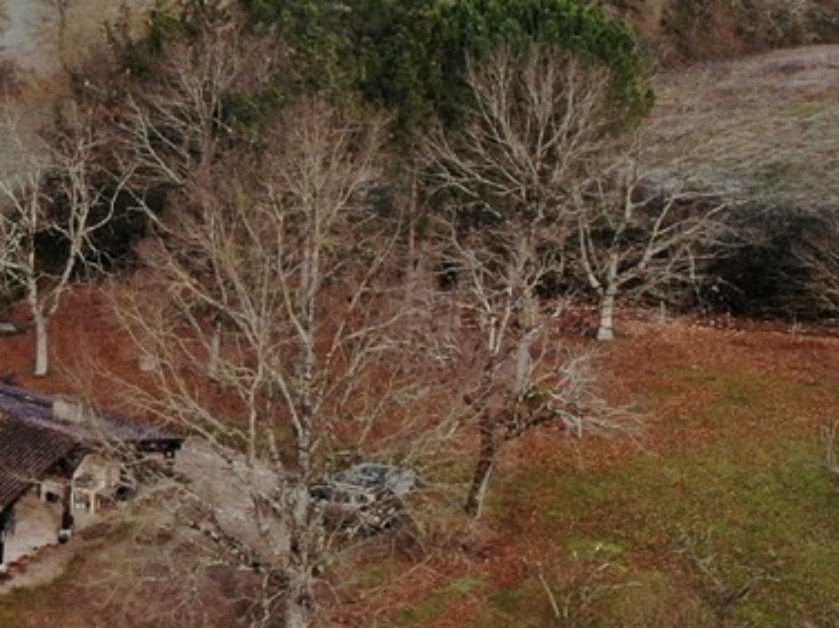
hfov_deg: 18.0
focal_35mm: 102
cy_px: 241
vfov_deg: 14.5
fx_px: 2470
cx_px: -244
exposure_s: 1/574
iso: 100
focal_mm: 4.5
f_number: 2.8
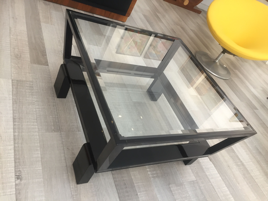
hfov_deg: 61.7
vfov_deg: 48.2
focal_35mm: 29
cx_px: 134
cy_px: 100
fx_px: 225
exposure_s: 1/33
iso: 100
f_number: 2.2
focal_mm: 4.15
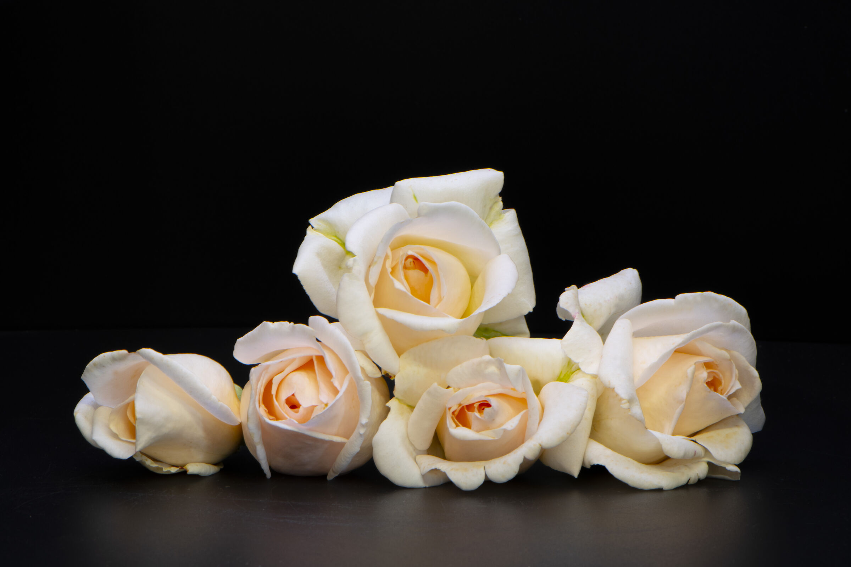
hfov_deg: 13.1
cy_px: 284
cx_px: 426
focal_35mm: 157
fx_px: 3711
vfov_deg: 8.7
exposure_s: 2
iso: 125
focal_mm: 105
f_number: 18
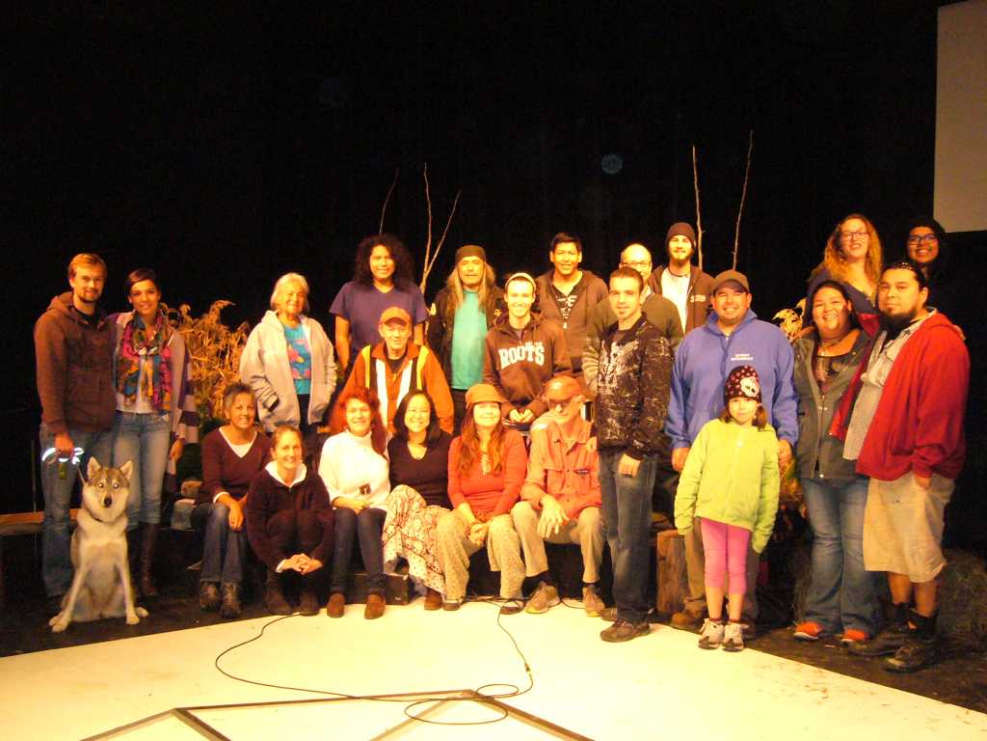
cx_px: 494
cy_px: 370
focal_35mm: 38
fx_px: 1083
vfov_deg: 37.7
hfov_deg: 49.0
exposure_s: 1/30
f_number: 2.8
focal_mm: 5.8
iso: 400
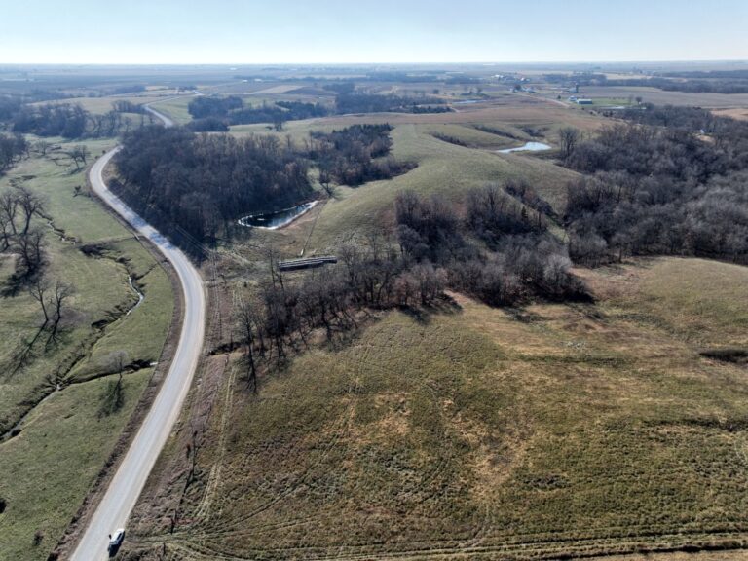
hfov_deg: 71.6
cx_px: 374
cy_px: 280
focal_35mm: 24
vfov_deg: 56.8
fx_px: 519
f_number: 2.8
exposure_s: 1/320
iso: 400
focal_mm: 12.29
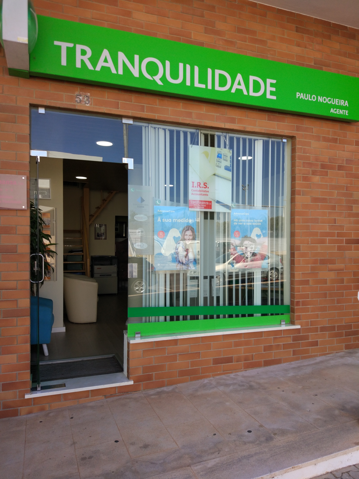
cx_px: 180
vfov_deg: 63.4
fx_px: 387
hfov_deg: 49.7
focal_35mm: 28
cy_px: 240
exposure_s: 1/241
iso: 100
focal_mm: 4.26
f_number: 2
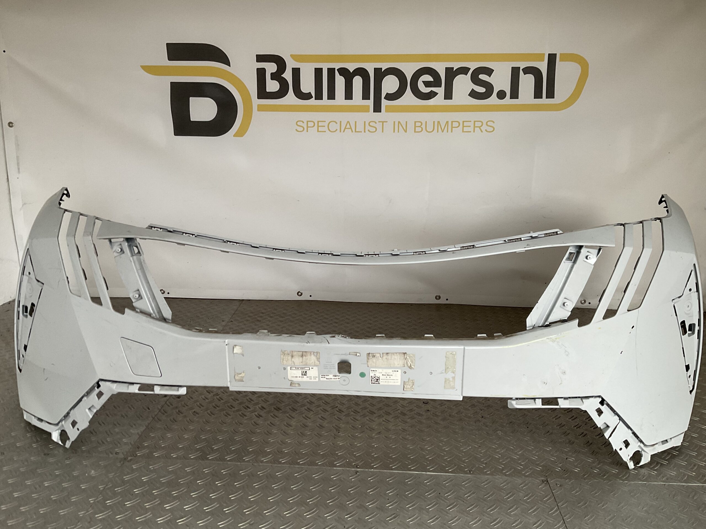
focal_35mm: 29
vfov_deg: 48.2
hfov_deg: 61.7
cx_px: 353
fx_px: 591
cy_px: 264
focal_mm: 3
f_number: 1.8
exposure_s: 1/50
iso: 50
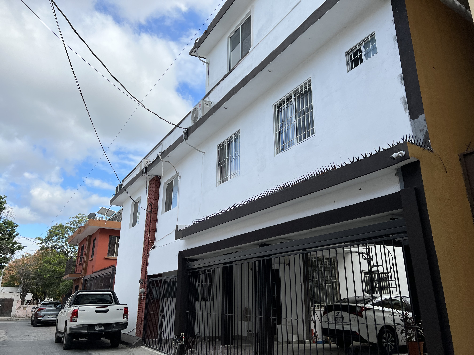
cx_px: 237
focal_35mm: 26
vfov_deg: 53.1
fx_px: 356
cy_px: 178
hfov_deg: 67.3
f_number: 1.5
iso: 50
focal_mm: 5.7
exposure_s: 1/2404
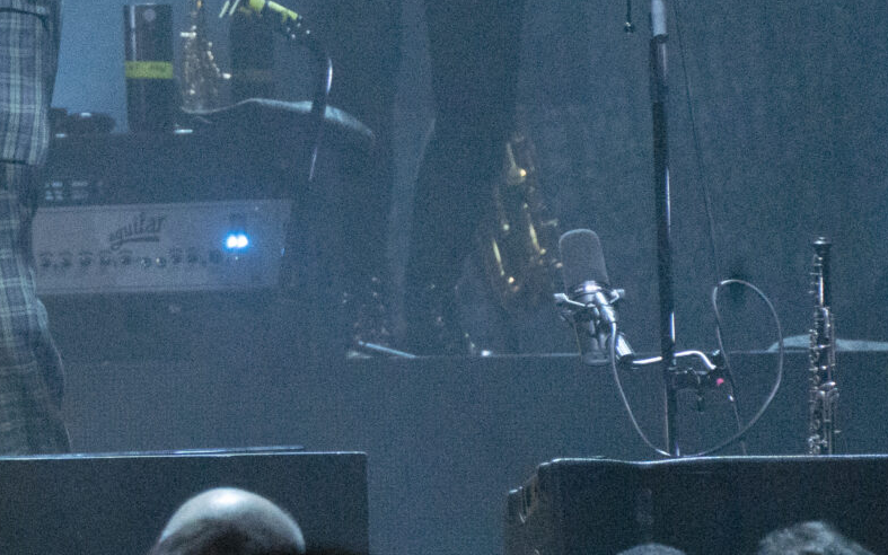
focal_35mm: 994
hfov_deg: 2.1
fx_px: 24057
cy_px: 47
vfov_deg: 1.3
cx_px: -360
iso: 16000
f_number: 6.3
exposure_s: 1/400
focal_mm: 300
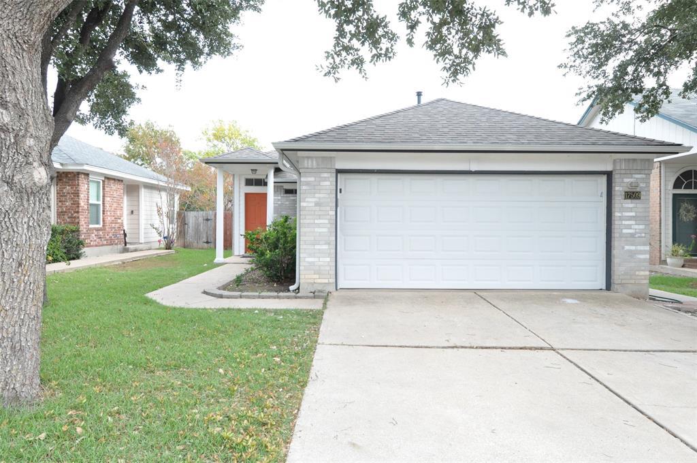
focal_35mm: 22
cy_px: 232
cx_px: 348
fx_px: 435
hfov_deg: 77.4
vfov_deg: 56.0
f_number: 7.1
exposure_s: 1/400
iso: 2000
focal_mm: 15
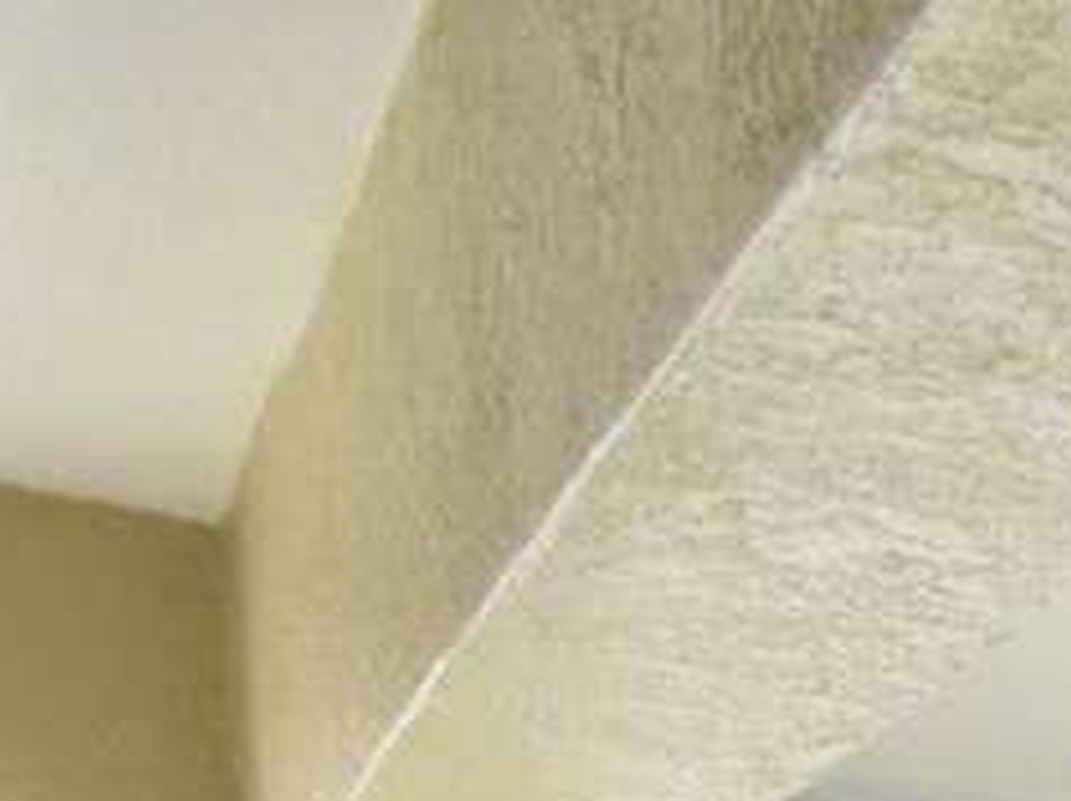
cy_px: 1930
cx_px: 3510
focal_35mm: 97
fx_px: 2998
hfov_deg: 10.4
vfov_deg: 12.1
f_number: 3.5
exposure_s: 1/500
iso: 800
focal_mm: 10
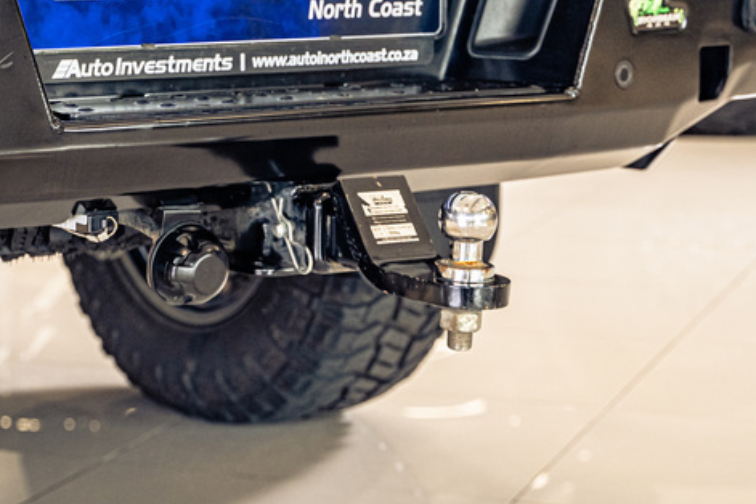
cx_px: 112
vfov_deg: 13.3
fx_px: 2142
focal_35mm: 102
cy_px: 67
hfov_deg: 19.7
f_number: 4
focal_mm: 47
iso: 640
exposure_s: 1/125
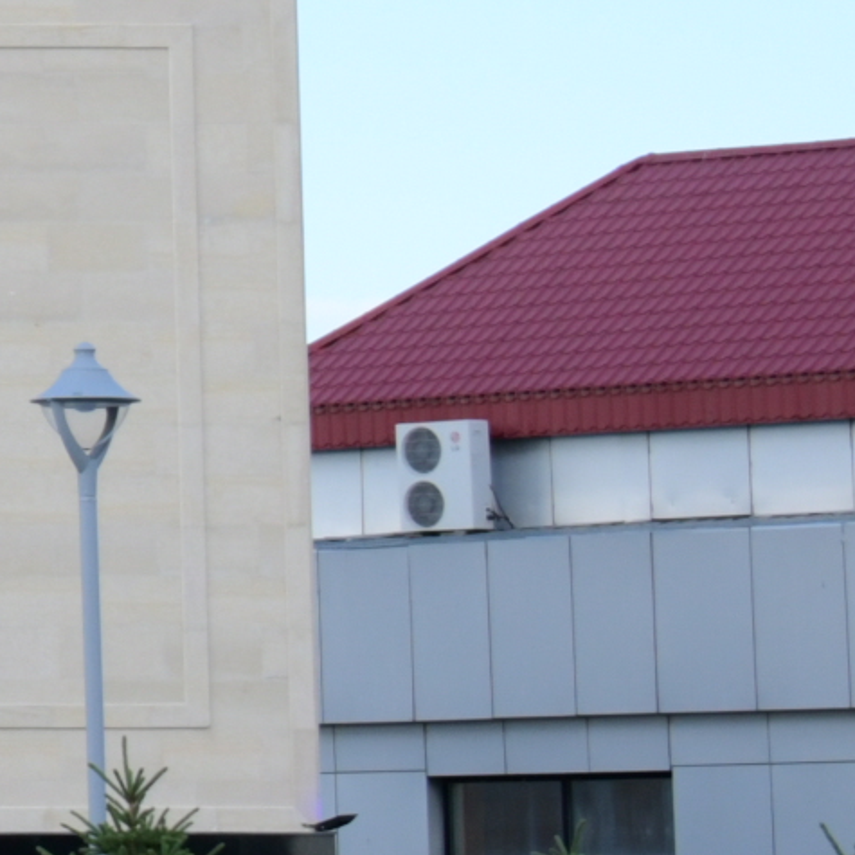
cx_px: -1557
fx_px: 7307
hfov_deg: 6.2
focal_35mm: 261
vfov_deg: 6.7
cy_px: -140
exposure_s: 1/320
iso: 320
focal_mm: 35
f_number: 9
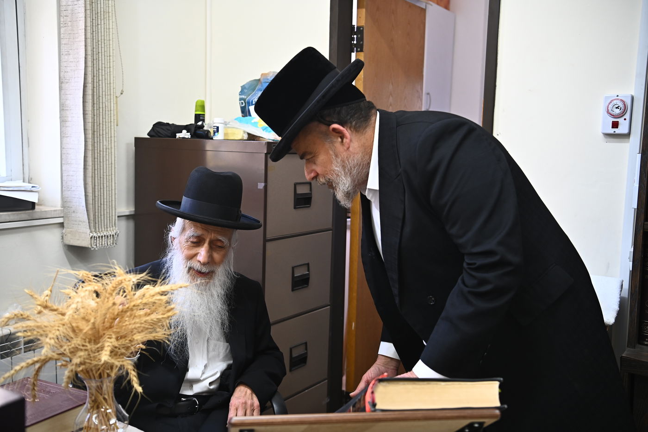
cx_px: 324
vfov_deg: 33.4
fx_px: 720
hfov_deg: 48.5
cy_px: 216
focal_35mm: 40
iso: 1000
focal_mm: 40
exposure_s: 1/250
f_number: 3.5
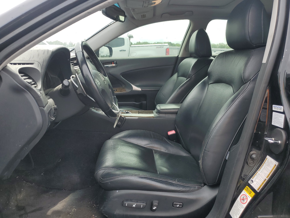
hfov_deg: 67.3
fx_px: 218
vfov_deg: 53.1
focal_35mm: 26
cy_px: 109
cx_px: 145
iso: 50
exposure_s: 1/909
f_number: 1.5
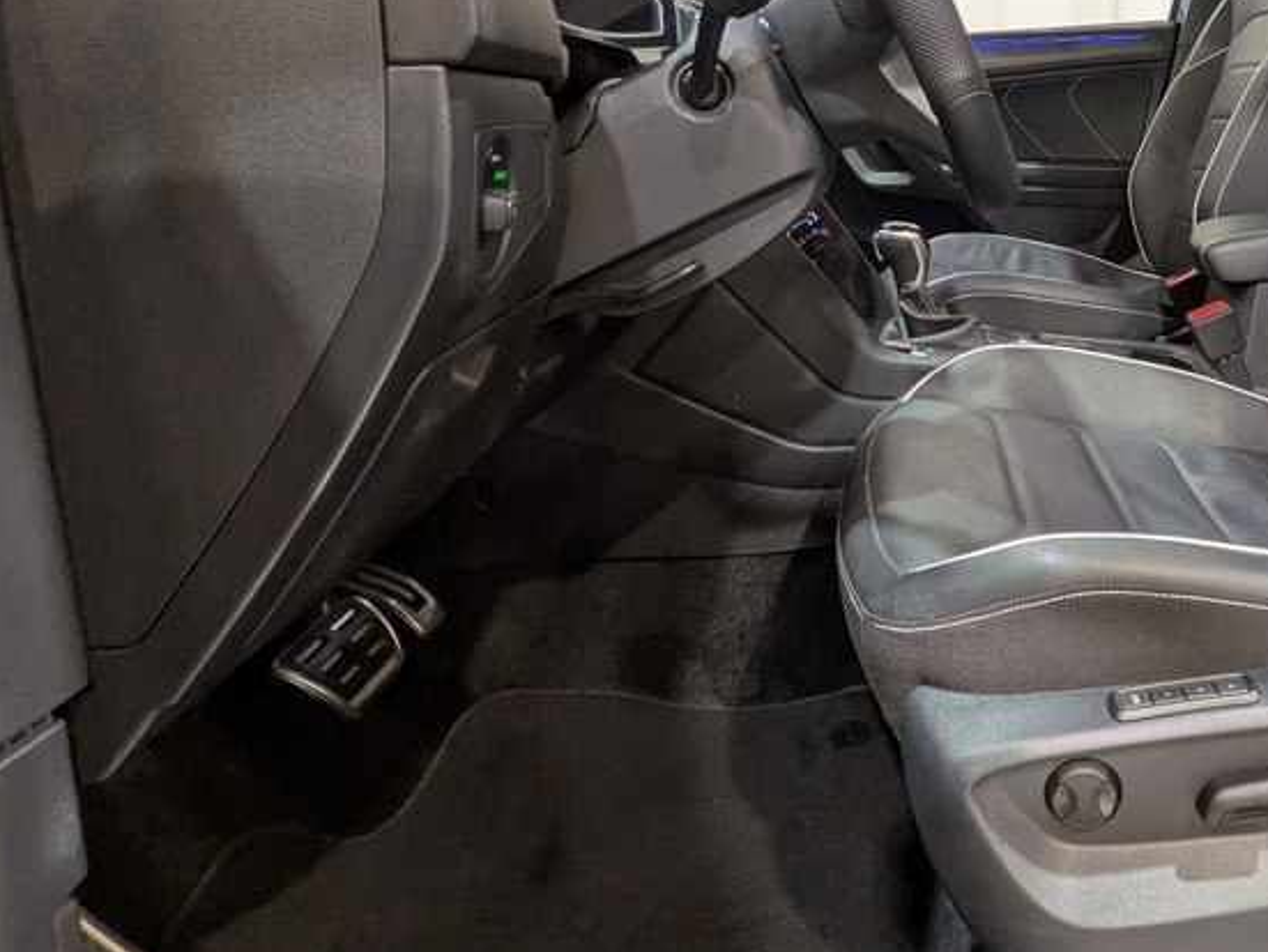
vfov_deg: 51.0
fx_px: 953
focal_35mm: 26
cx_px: 1008
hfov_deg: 61.9
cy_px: 244
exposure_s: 1/40
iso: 101
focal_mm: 1.83
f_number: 2.2
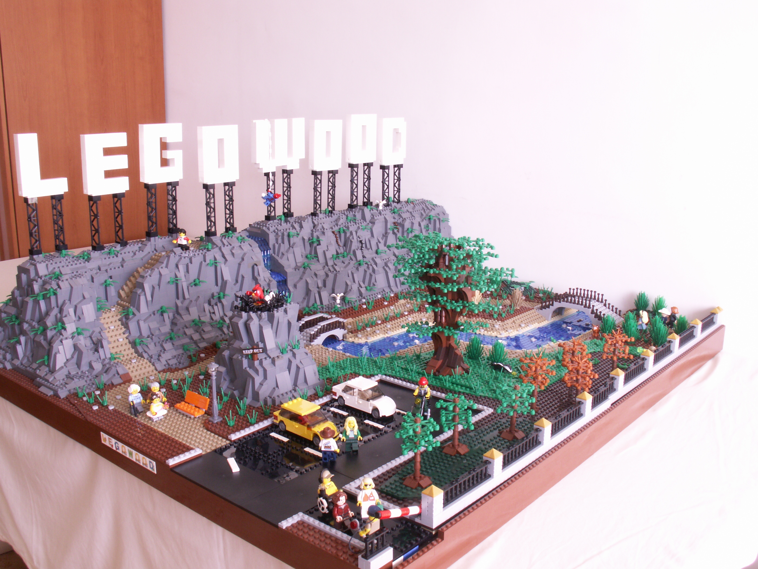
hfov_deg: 52.6
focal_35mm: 35
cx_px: 379
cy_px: 284
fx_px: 766
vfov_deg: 40.7
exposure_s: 1/2.5
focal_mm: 5.86
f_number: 8
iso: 50
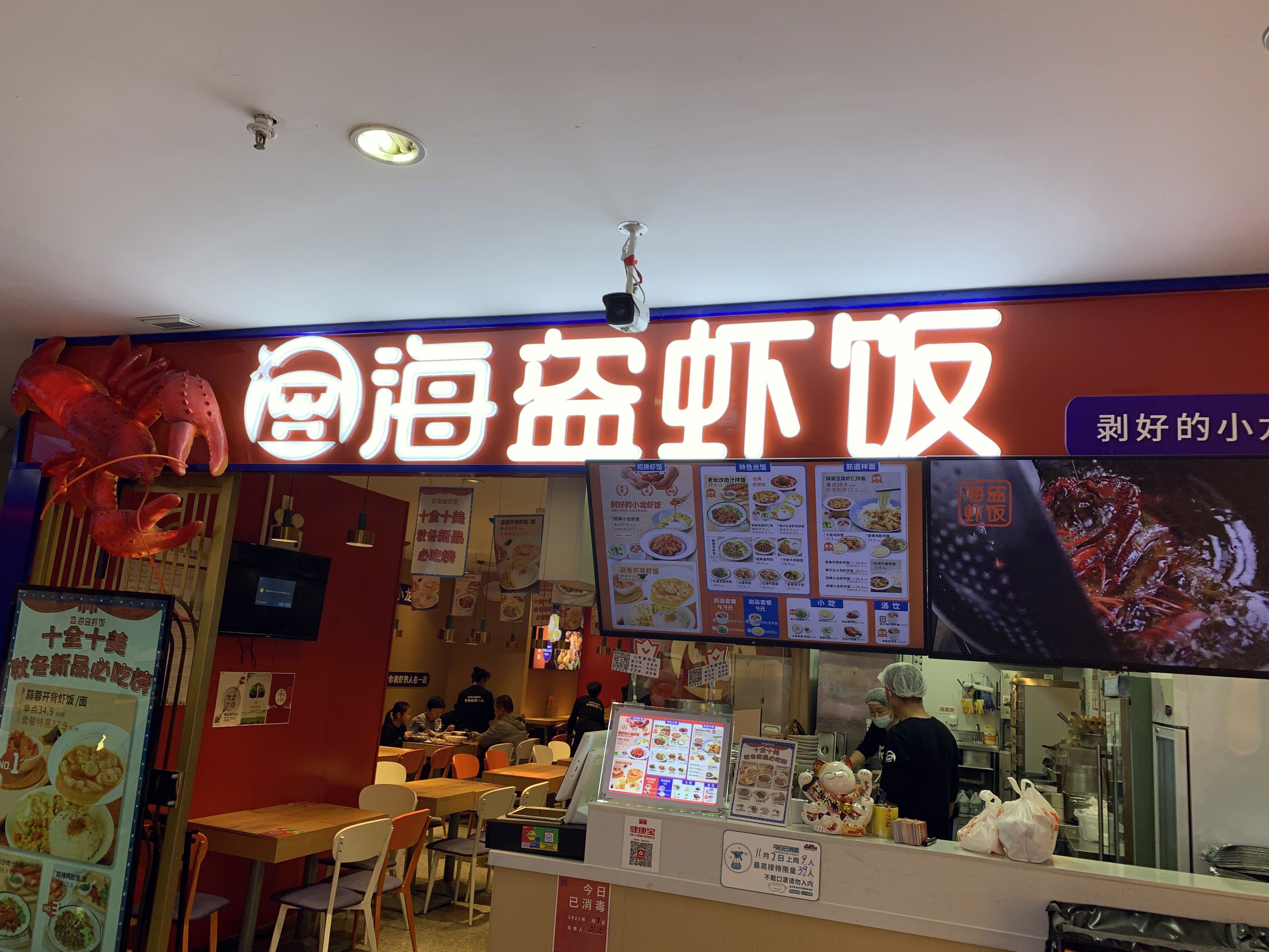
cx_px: 634
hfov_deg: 67.3
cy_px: 476
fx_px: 953
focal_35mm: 26
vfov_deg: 53.1
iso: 25
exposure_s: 1/130
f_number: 1.8
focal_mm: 4.25
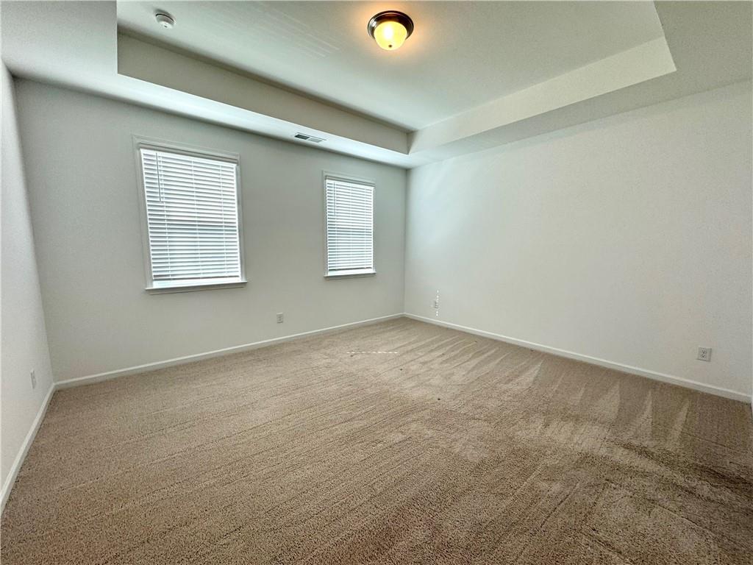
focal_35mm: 14
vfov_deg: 85.7
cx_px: 376
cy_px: 282
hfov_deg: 102.1
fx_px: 305
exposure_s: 1/120
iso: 64
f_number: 2.2
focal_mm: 2.22
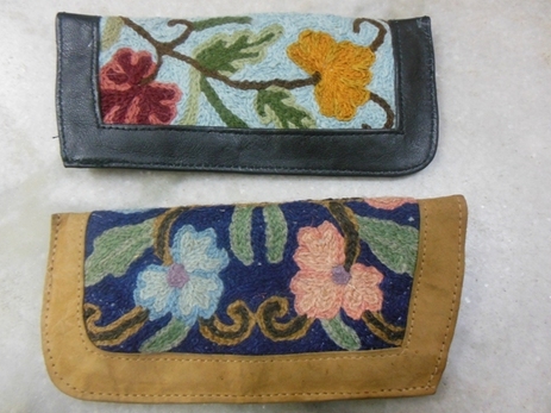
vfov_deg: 51.3
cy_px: 206
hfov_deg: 65.3
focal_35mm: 27
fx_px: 430
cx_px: 258
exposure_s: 1/8
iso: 400
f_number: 3.2
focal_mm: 4.5
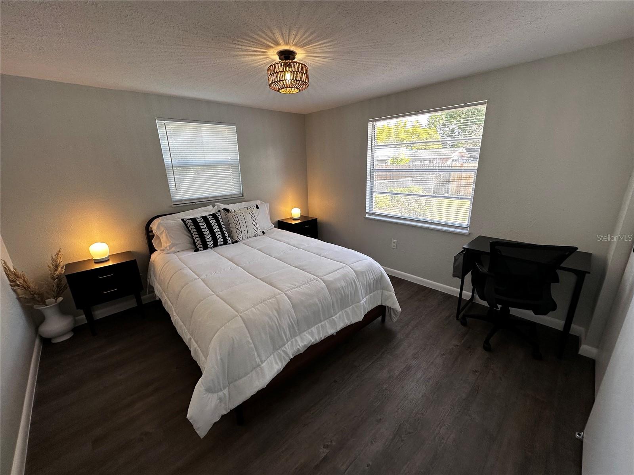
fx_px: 256
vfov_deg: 85.7
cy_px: 238
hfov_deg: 102.1
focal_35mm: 14
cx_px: 317
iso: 64
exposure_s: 1/120
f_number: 2.2
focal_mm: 2.22
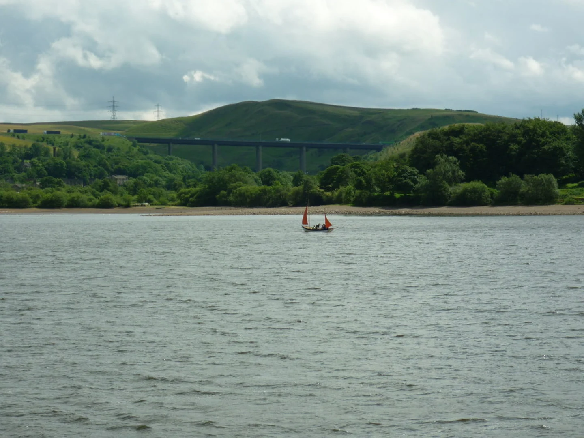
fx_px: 1805
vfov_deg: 13.8
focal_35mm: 107
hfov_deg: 18.4
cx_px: 292
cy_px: 219
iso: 80
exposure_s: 1/640
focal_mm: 17.7
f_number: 5.1
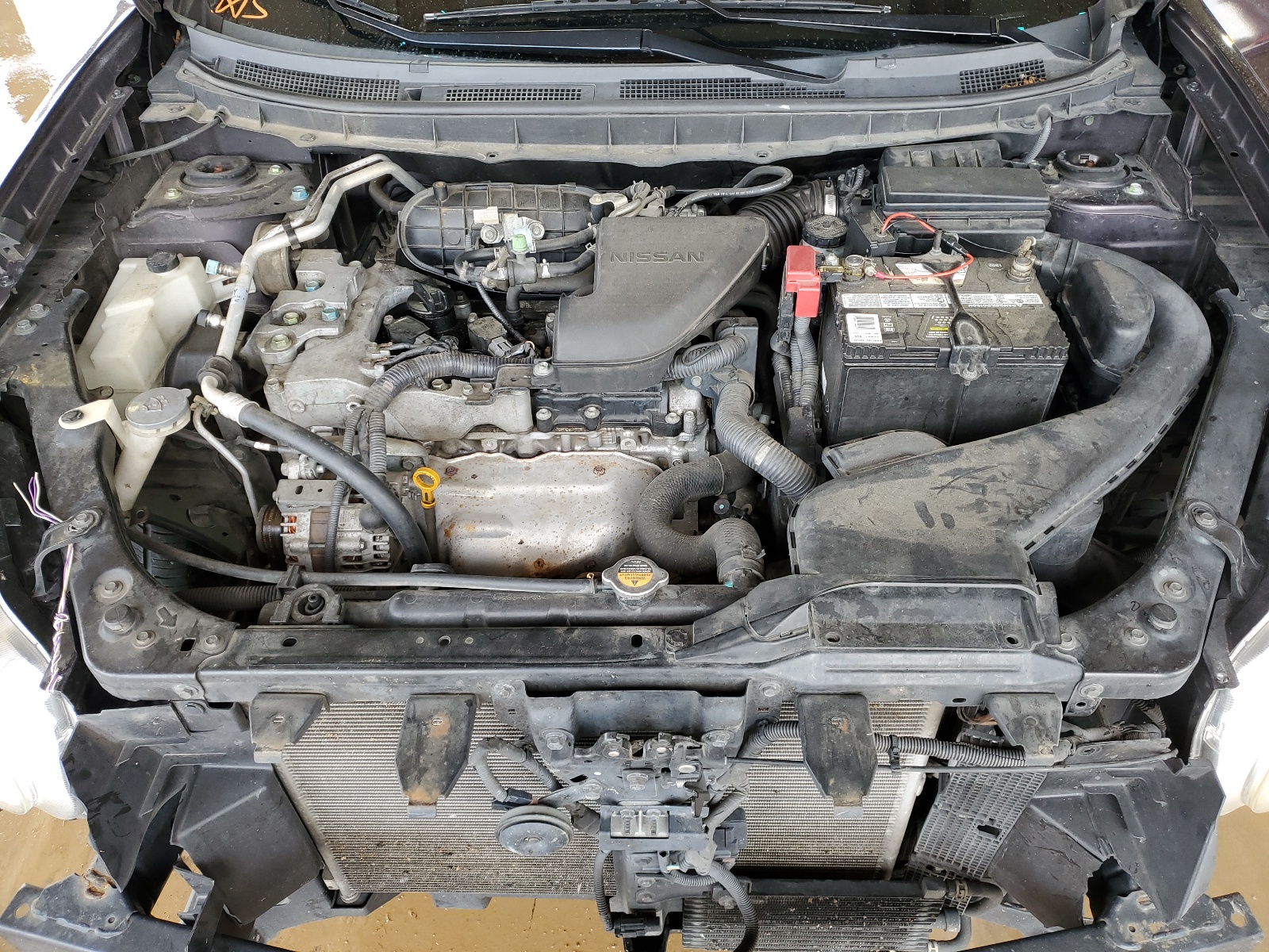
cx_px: 634
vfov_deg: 53.1
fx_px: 953
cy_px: 476
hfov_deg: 67.3
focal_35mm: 26
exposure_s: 1/120
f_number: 1.5
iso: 56
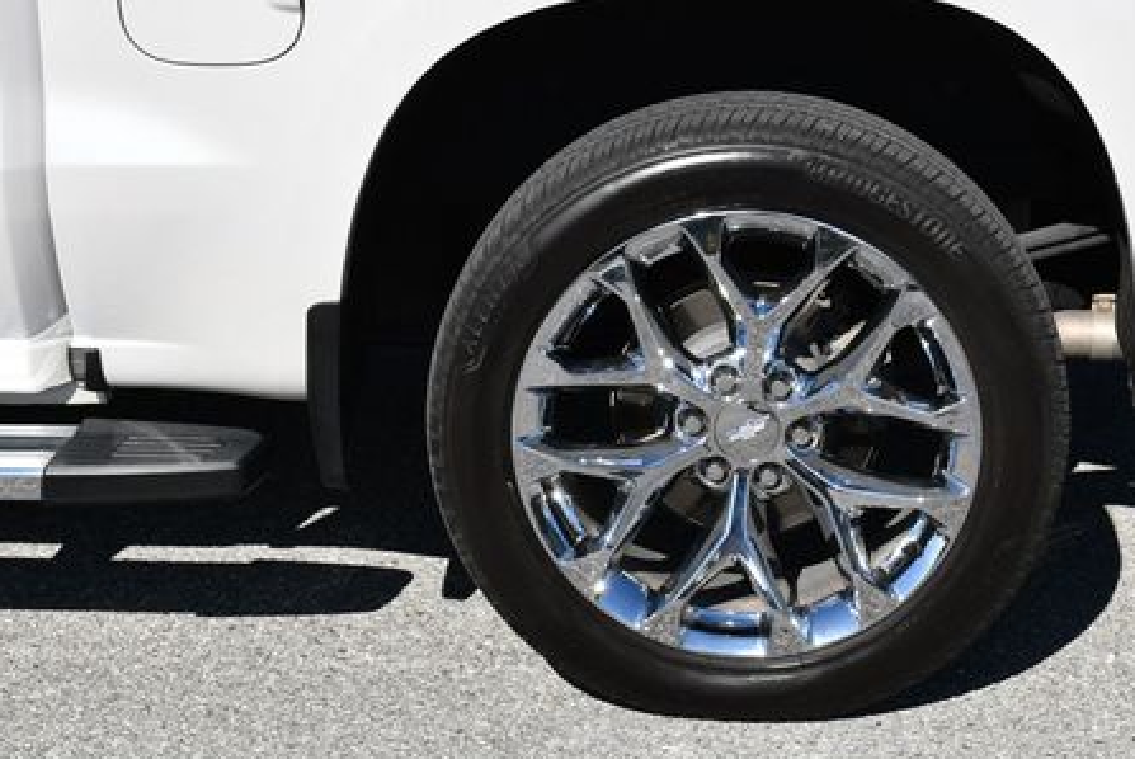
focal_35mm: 86
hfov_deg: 23.6
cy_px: 360
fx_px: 2714
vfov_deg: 15.9
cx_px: 706
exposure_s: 1/320
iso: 100
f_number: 9
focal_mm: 30
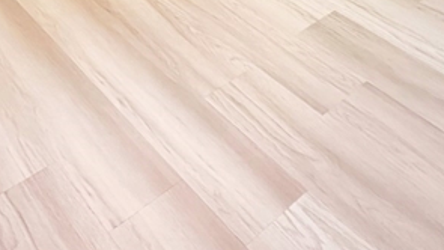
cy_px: -282
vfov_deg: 16.1
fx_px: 624
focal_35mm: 53
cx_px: 212
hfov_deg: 39.2
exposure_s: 1/120
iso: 320
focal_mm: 2.22
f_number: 2.2
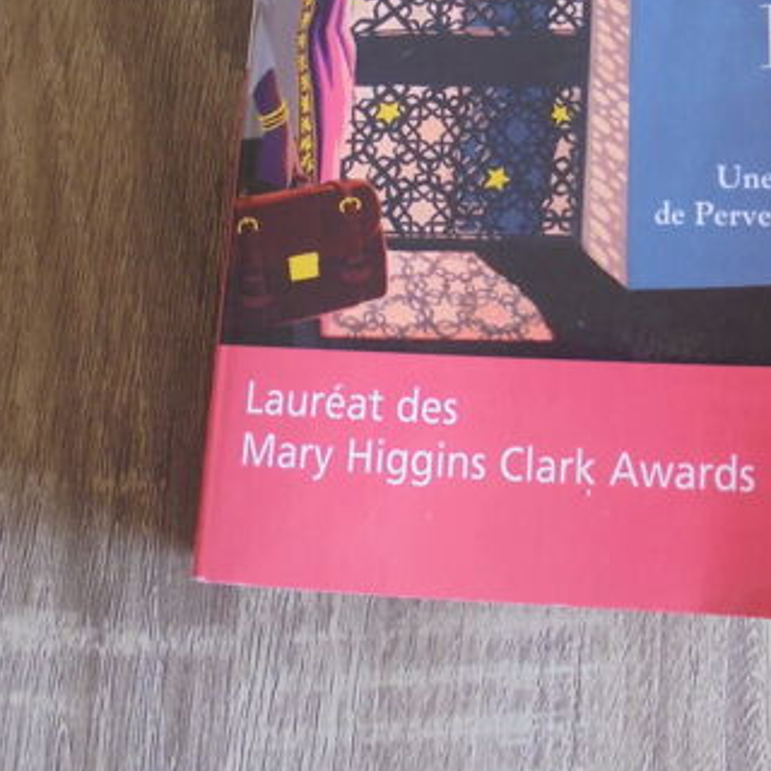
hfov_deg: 36.4
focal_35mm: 46
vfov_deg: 35.0
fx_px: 1159
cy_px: 101
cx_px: 513
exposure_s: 1/30
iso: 160
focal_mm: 4.6
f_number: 3.5
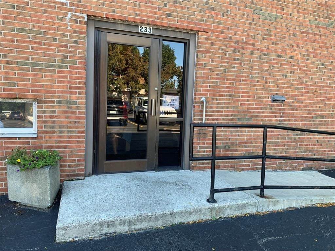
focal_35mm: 26
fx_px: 252
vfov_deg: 53.1
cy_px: 126
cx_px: 168
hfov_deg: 67.3
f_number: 1.8
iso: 40
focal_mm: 4.25
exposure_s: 1/121
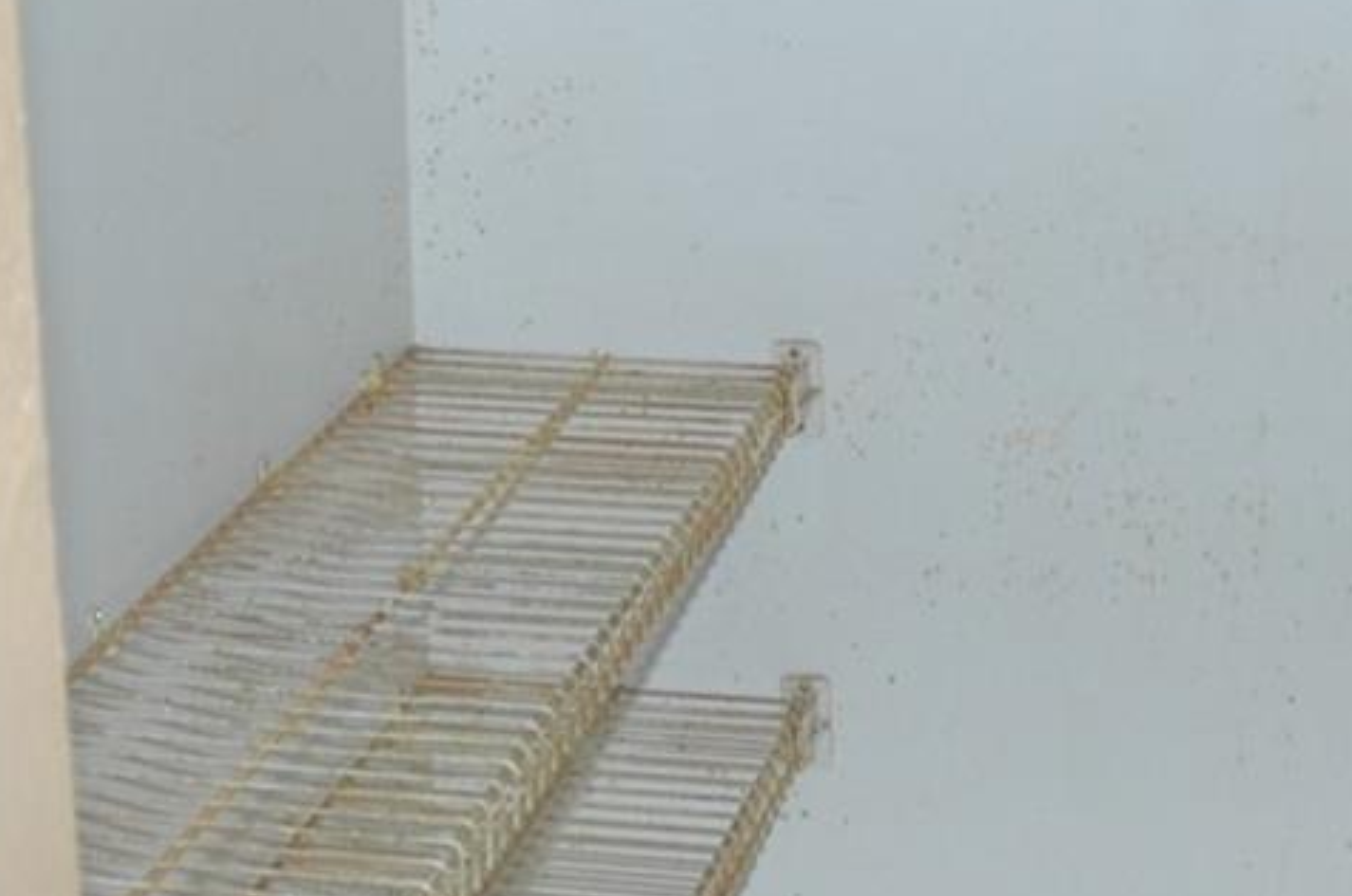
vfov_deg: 14.7
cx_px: 962
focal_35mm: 91
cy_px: 14
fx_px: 3412
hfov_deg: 22.3
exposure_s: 1/60
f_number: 4.5
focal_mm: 18
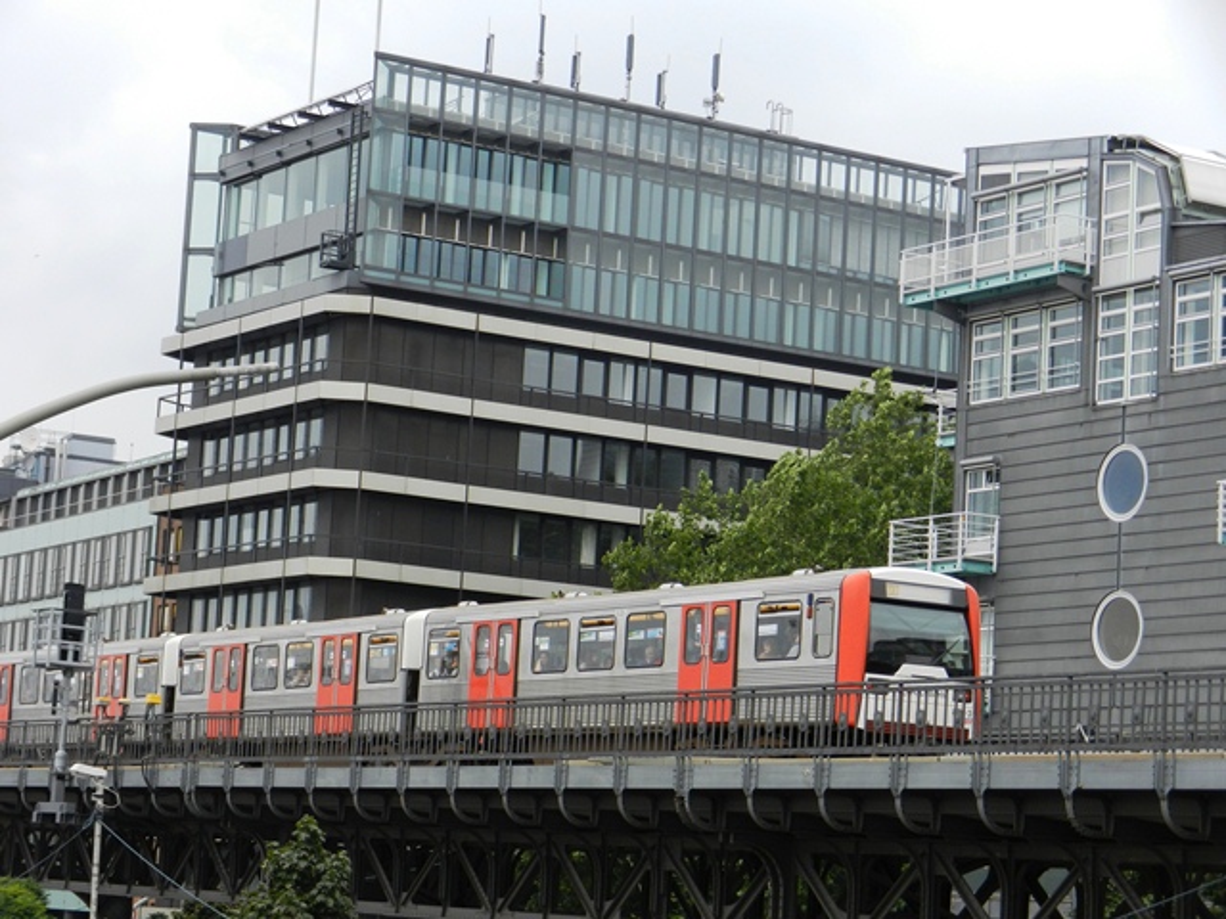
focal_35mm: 91
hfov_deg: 21.5
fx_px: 3223
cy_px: 460
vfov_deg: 16.2
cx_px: 613
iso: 160
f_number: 4.9
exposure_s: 1/400
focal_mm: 16.3
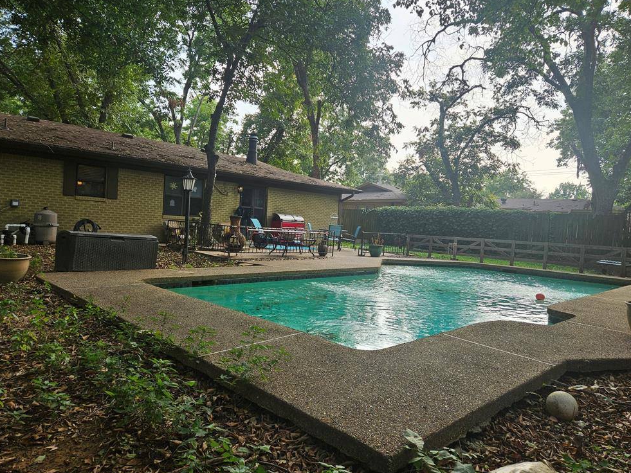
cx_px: 326
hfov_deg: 71.6
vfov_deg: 56.8
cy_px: 230
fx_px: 438
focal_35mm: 24
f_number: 1.8
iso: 25
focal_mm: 5.4
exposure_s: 1/399
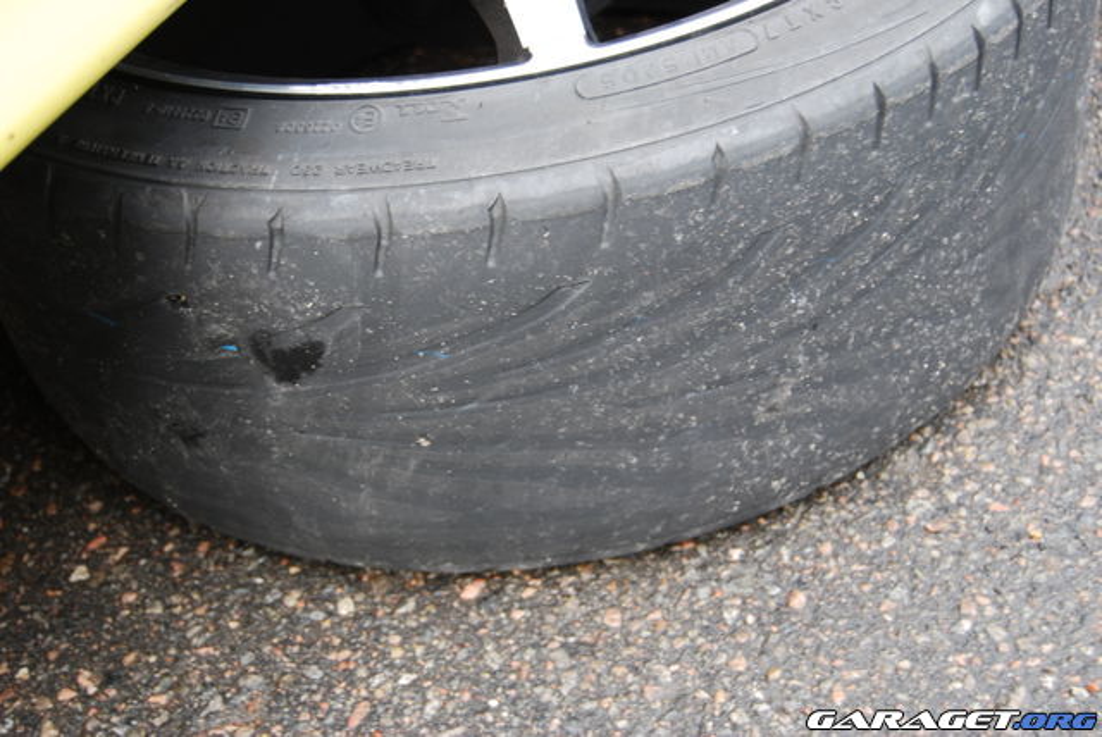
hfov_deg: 41.1
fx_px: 1471
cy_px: 368
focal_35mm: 48
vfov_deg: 28.1
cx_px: 551
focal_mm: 32
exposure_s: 1/40
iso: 200
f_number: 4.5
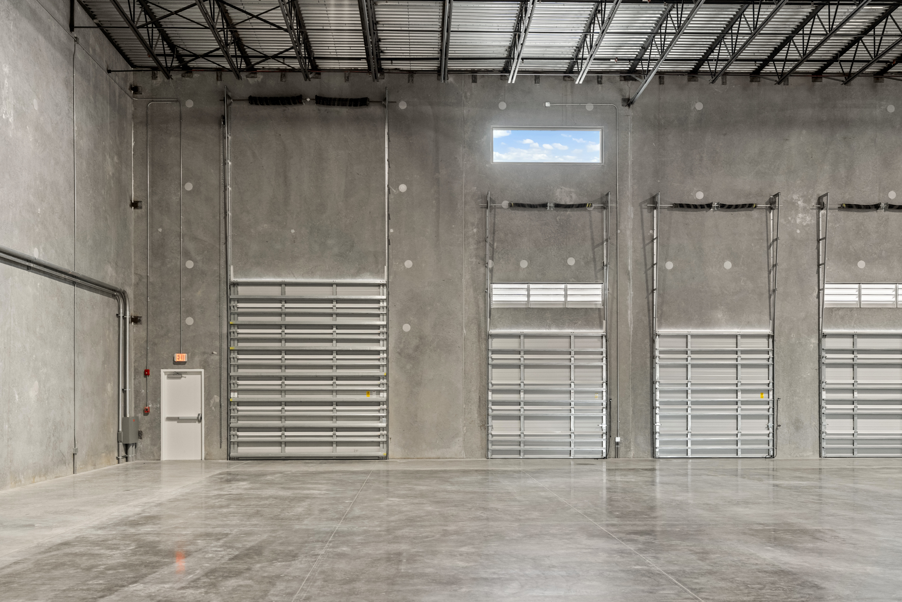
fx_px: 877
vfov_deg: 37.9
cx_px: 451
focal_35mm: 35
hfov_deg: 54.4
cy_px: 301
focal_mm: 35
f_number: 4.5
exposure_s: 1/8
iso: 1000
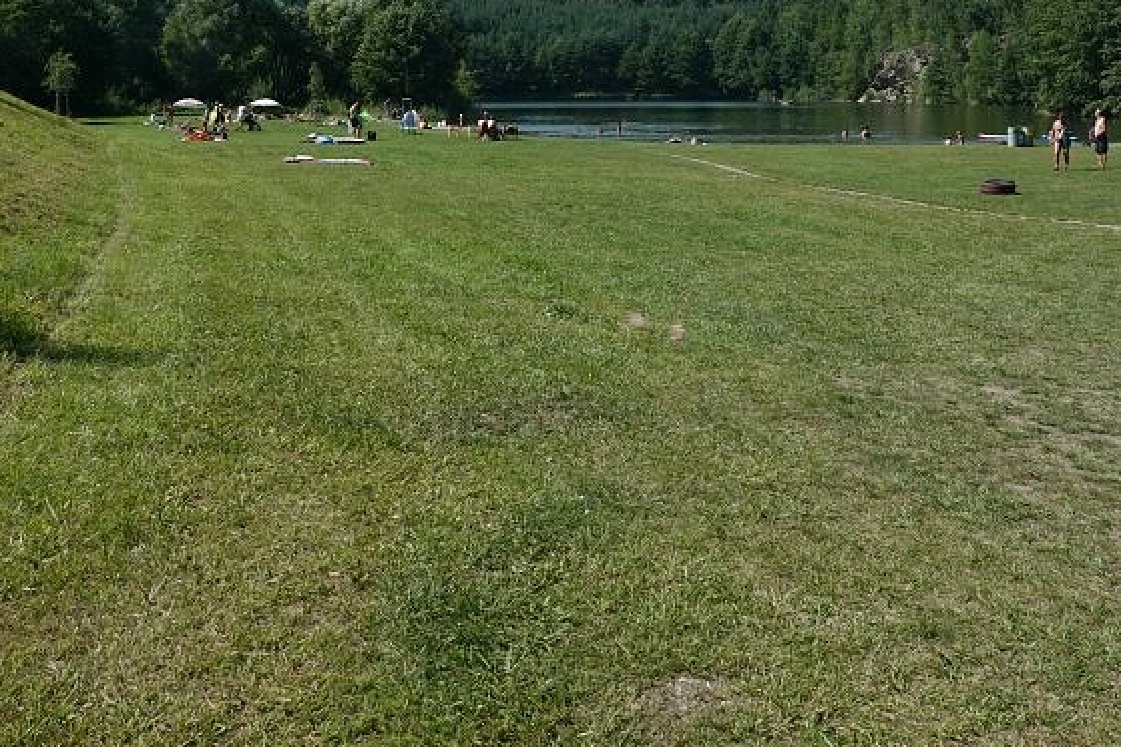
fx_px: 1339
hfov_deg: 45.4
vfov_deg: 30.0
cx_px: 579
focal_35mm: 43
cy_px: 93
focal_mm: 9
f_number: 7.1
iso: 125
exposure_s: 1/320
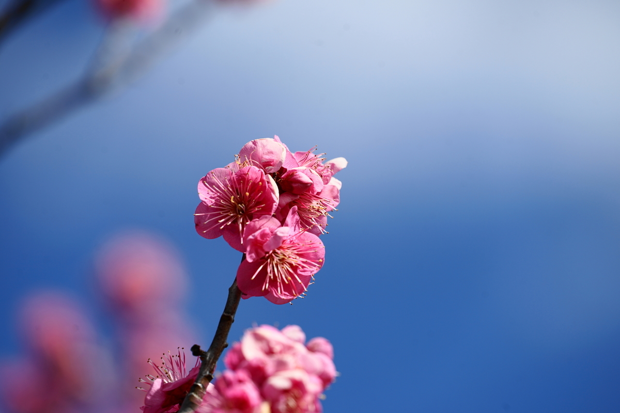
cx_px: 310
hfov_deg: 6.9
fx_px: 5166
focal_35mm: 300
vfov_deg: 4.6
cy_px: 206
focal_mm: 300
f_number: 8
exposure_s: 1/640
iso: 100
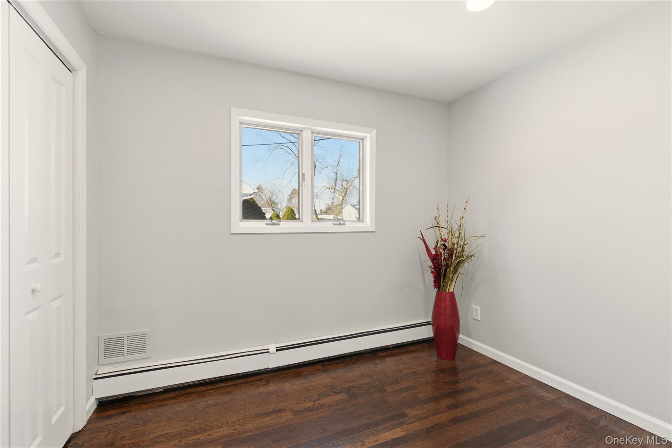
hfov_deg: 96.7
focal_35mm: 16
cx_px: 336
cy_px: 224
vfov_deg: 73.7
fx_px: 299
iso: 250
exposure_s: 1/60
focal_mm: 16
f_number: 9
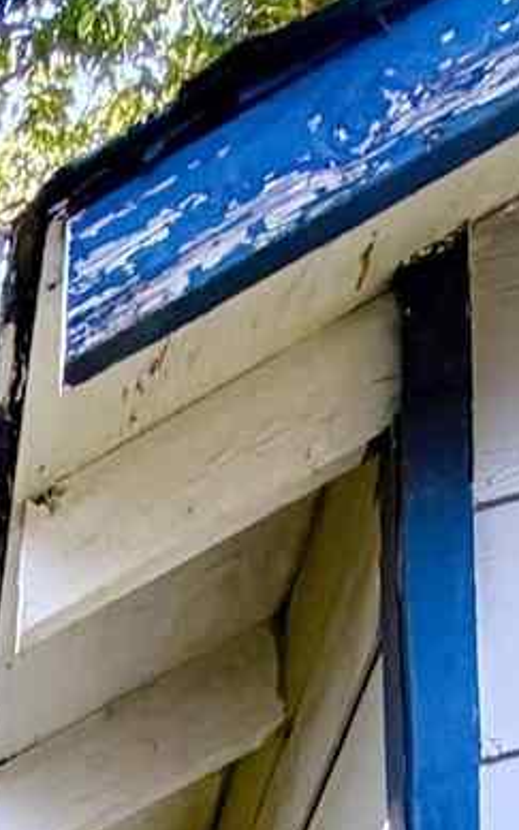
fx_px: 1992
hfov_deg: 12.3
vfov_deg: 12.4
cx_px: -666
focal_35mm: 88
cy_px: 2343
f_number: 2.2
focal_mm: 2.22
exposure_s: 1/128
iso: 50
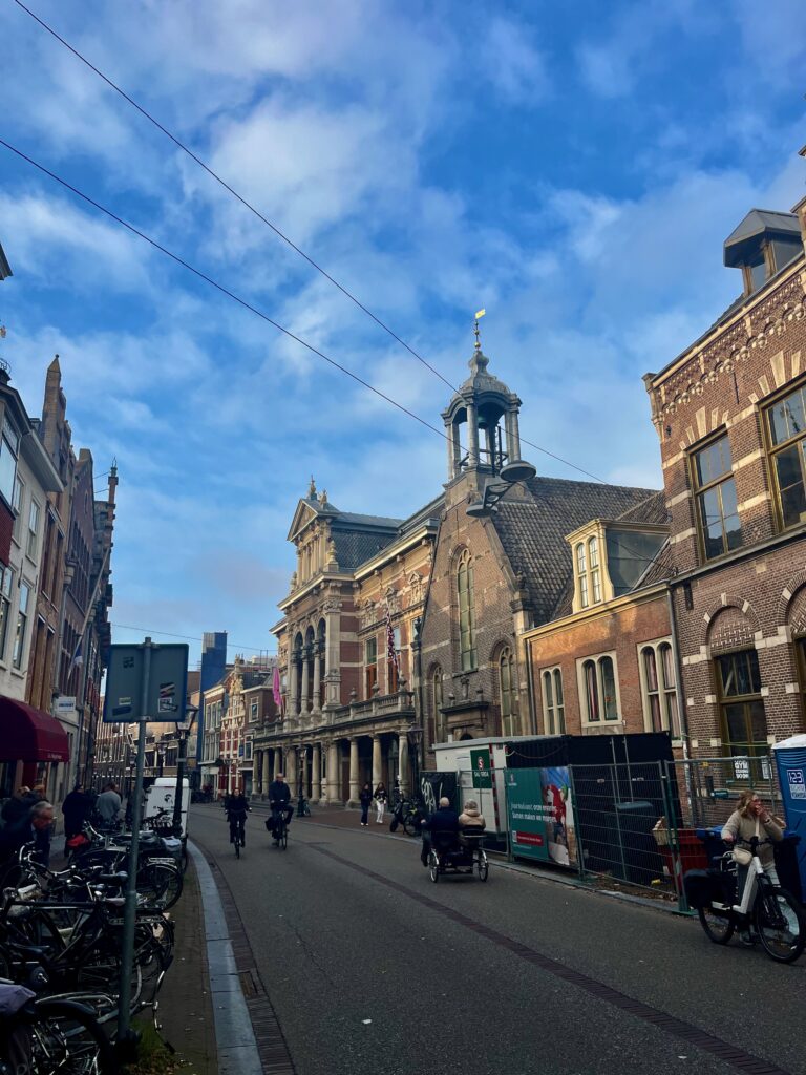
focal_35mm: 26
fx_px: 807
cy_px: 538
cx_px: 403
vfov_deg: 67.3
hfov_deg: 53.1
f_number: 1.6
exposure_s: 1/1890
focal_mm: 5.1
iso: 50
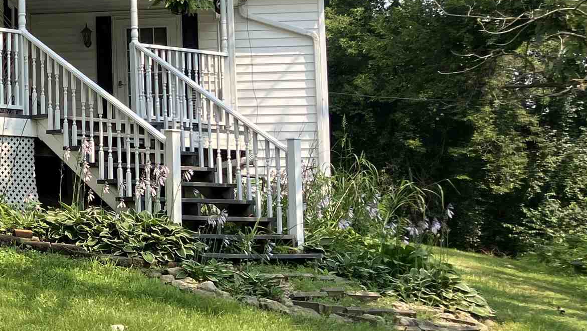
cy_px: 41
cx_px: -176
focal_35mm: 80
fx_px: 1245
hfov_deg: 23.4
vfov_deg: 15.0
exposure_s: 1/1312
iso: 32
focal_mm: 3.99
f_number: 1.8
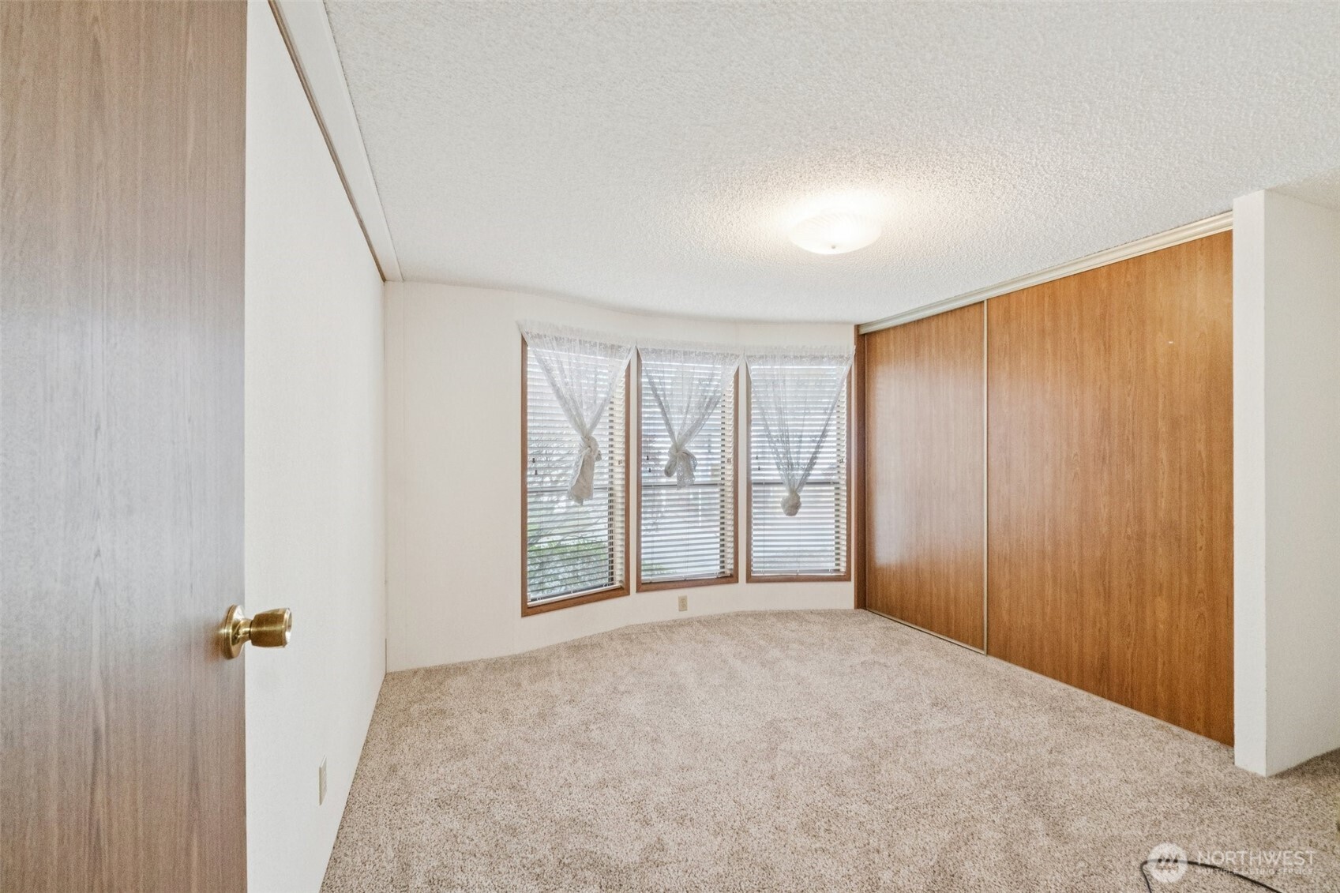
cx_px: 670
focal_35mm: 15
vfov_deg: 77.3
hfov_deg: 100.4
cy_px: 446
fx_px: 558
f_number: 9
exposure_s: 1/30
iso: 1600
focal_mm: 10
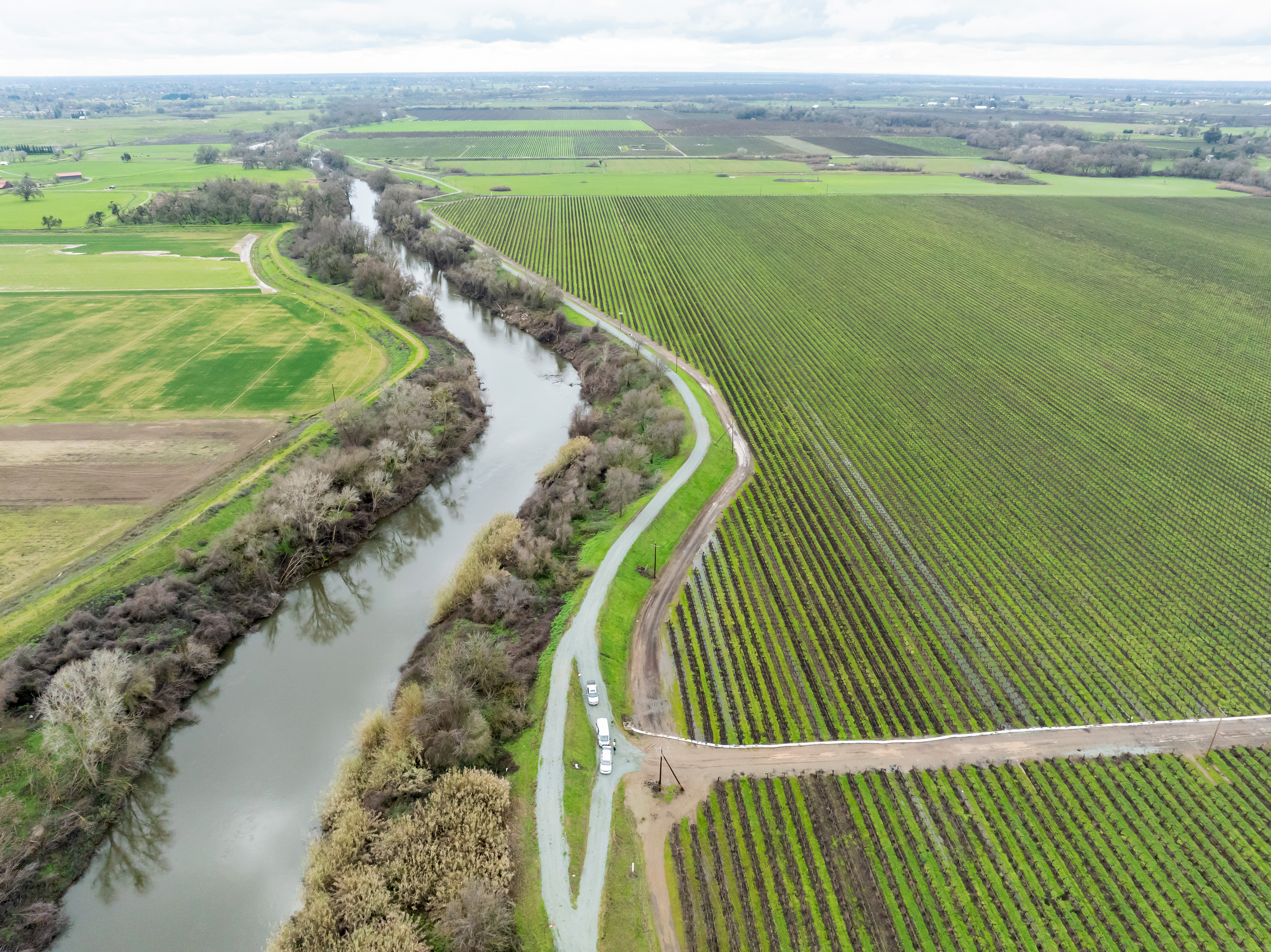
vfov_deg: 56.8
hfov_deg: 71.6
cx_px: 636
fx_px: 881
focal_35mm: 24
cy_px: 476
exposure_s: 1/1000
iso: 800
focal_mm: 12.29
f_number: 5
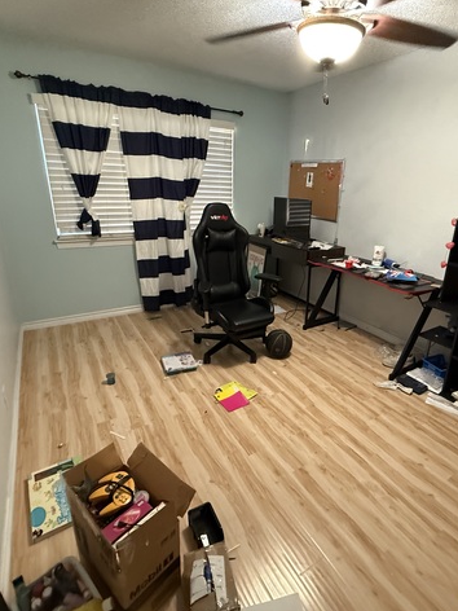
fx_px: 335
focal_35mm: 19
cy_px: 304
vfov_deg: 84.7
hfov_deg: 68.3
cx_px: 265
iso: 800
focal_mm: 2.22
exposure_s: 1/60
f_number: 2.2
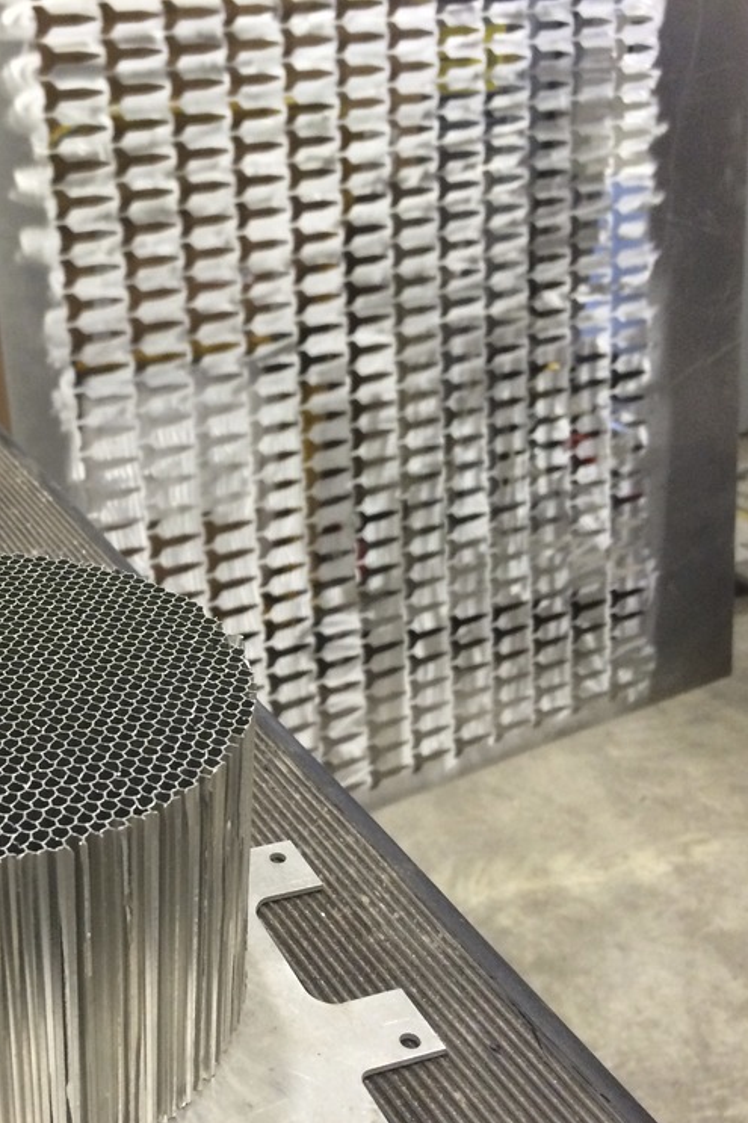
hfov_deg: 30.5
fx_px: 1310
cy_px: 565
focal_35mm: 42
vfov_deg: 46.4
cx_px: 77
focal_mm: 4.12
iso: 200
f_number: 2.2
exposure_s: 1/30
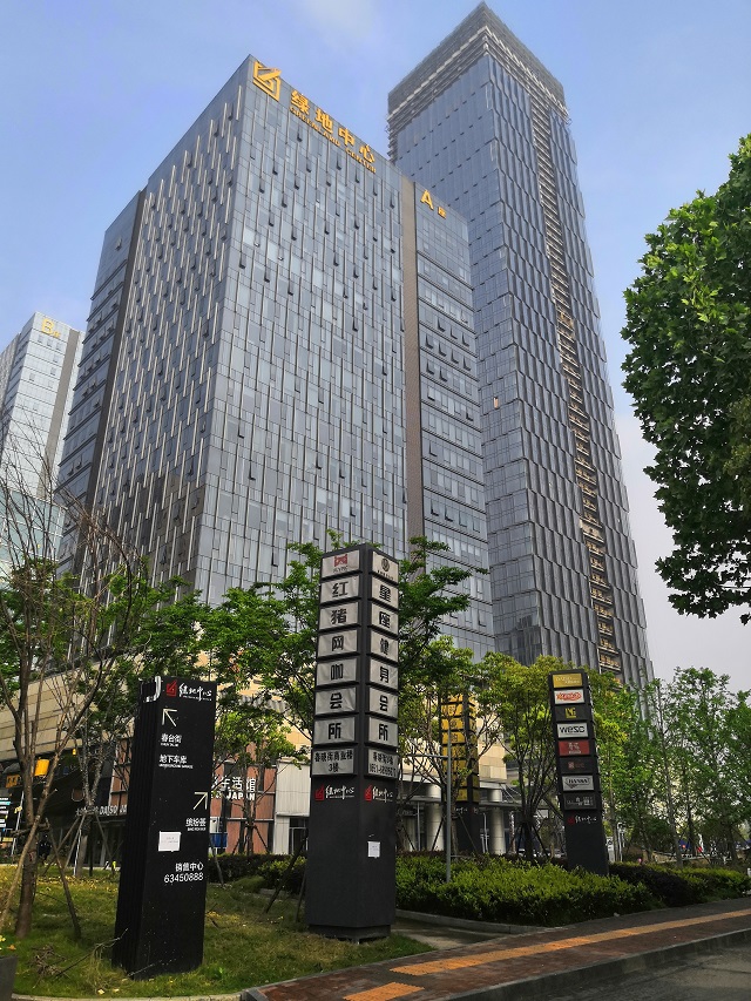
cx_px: 376
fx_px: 781
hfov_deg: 51.4
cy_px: 500
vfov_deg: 65.3
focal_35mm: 27
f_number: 1.8
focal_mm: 3.95
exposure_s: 1/1495
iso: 50
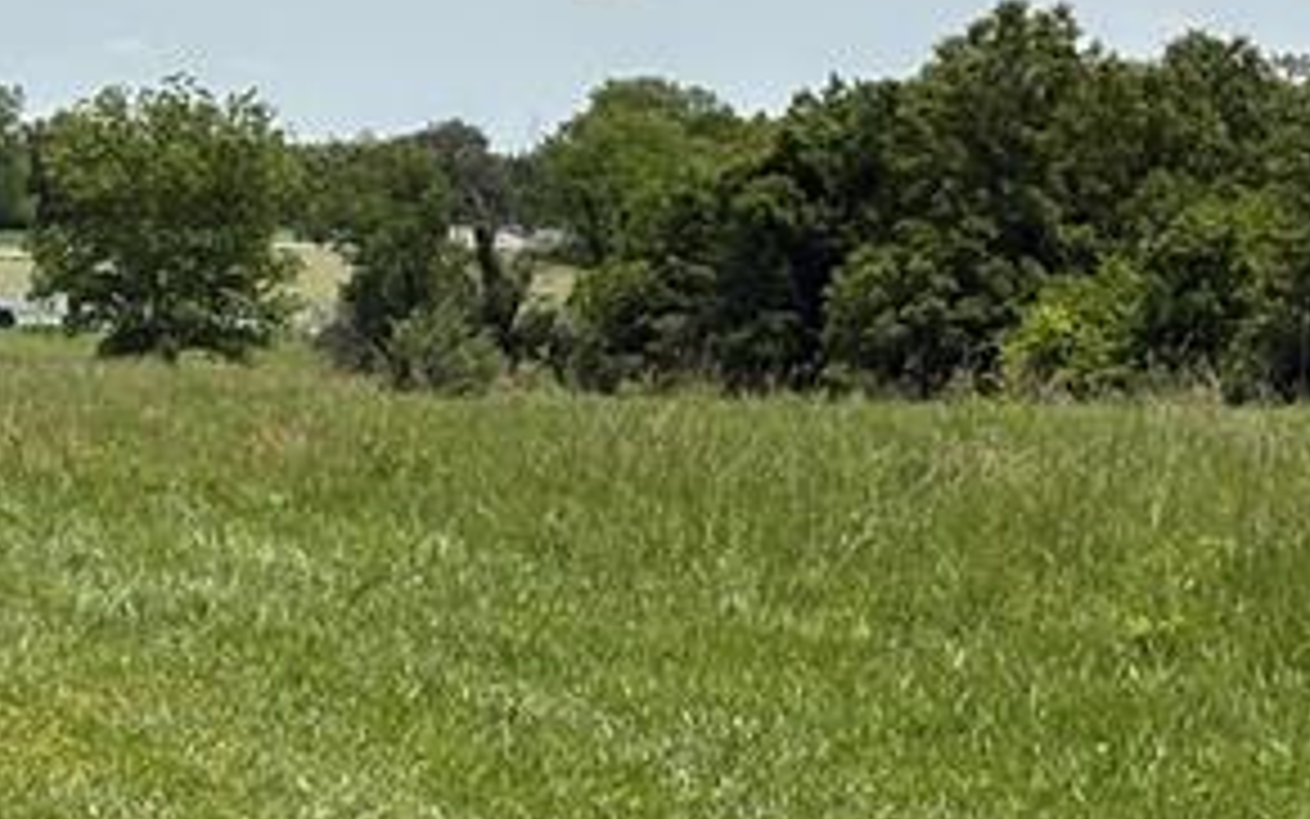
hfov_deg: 10.8
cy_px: -207
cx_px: 500
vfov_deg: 6.7
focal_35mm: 194
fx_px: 6927
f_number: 1.6
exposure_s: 1/4630
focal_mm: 5.96
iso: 25
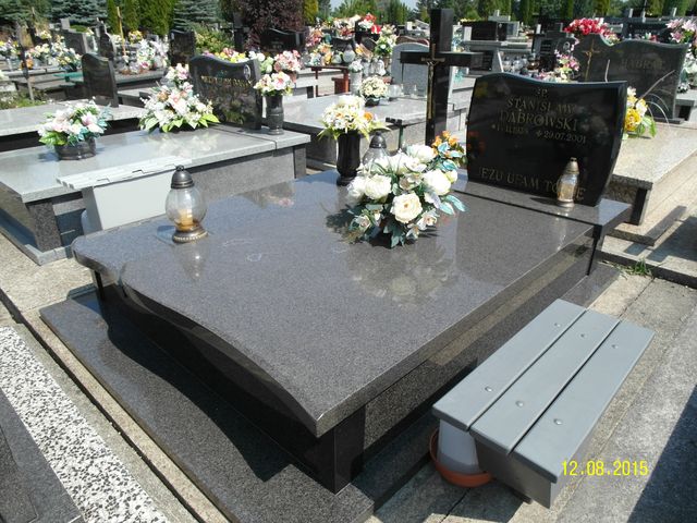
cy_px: 262
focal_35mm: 24
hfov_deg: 71.6
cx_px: 348
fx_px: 483
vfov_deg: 56.8
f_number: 4.4
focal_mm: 5.2
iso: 80
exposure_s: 1/500
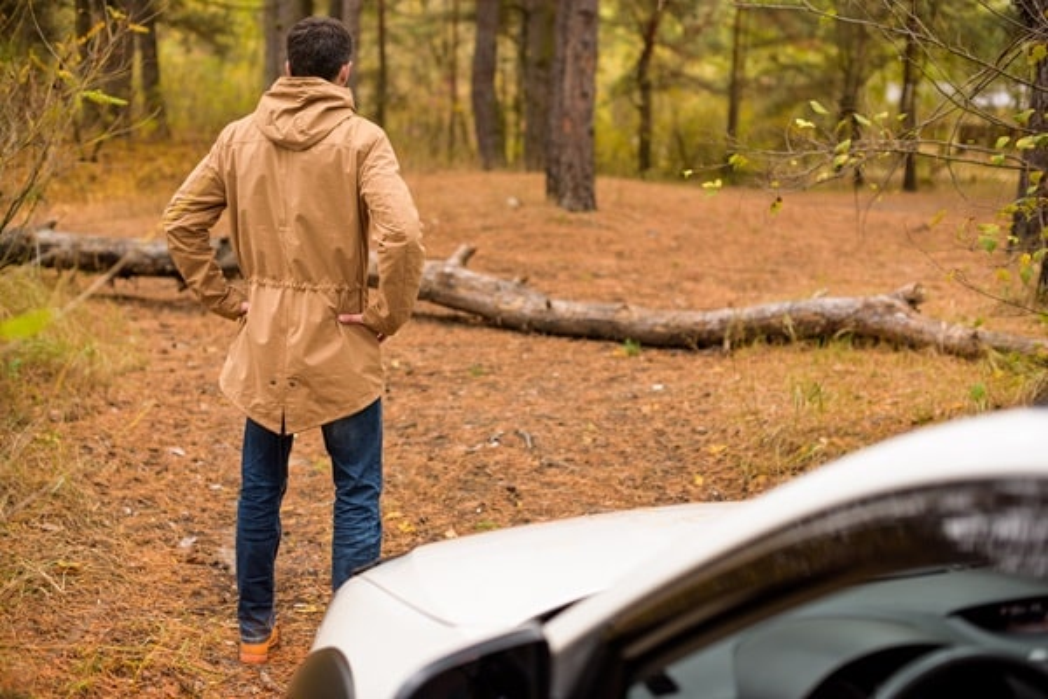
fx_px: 1455
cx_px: 524
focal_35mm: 50
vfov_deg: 27.0
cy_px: 350
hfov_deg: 39.6
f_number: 2.5
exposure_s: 1/500
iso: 640
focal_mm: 50
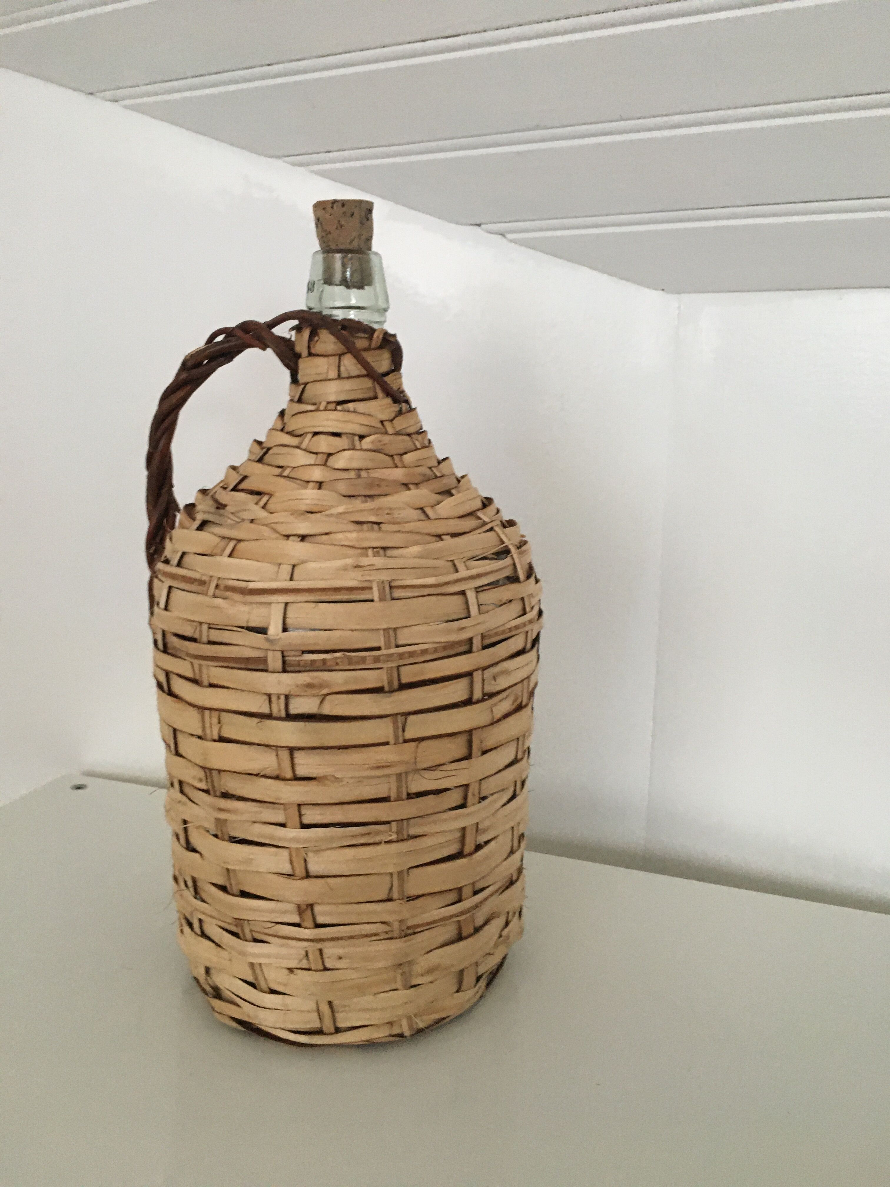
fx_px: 994
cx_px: 445
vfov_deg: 61.7
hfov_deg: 48.2
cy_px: 594
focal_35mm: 29
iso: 200
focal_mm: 4.15
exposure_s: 1/33
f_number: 2.2
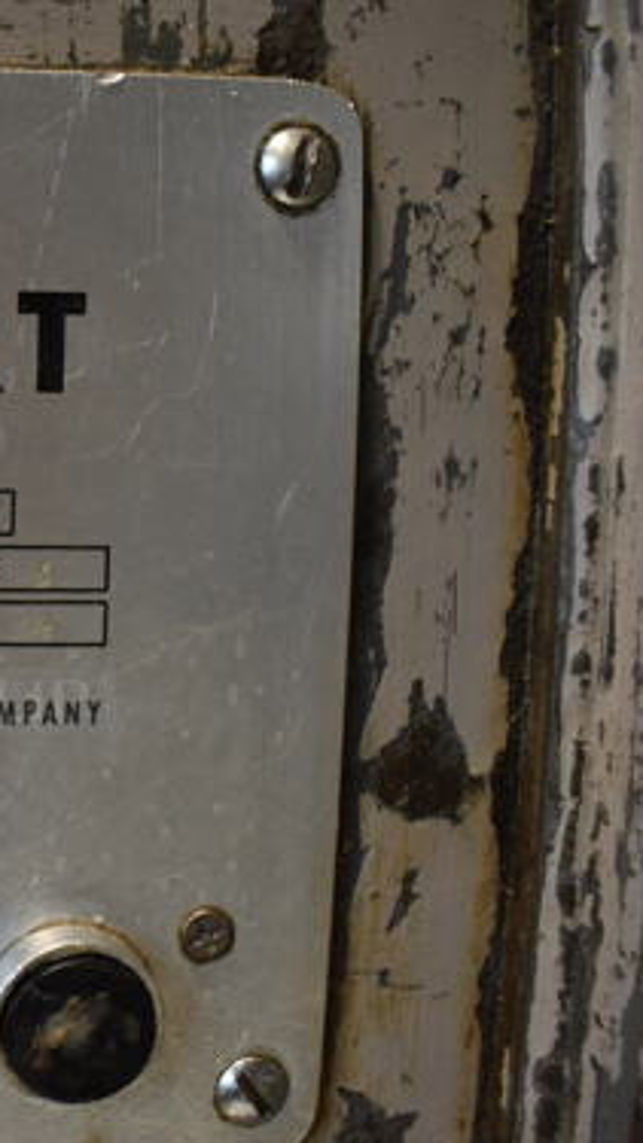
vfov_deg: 44.6
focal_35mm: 46
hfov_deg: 22.8
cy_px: 573
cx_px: -222
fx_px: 1394
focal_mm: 18
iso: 800
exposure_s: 1/60
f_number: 5
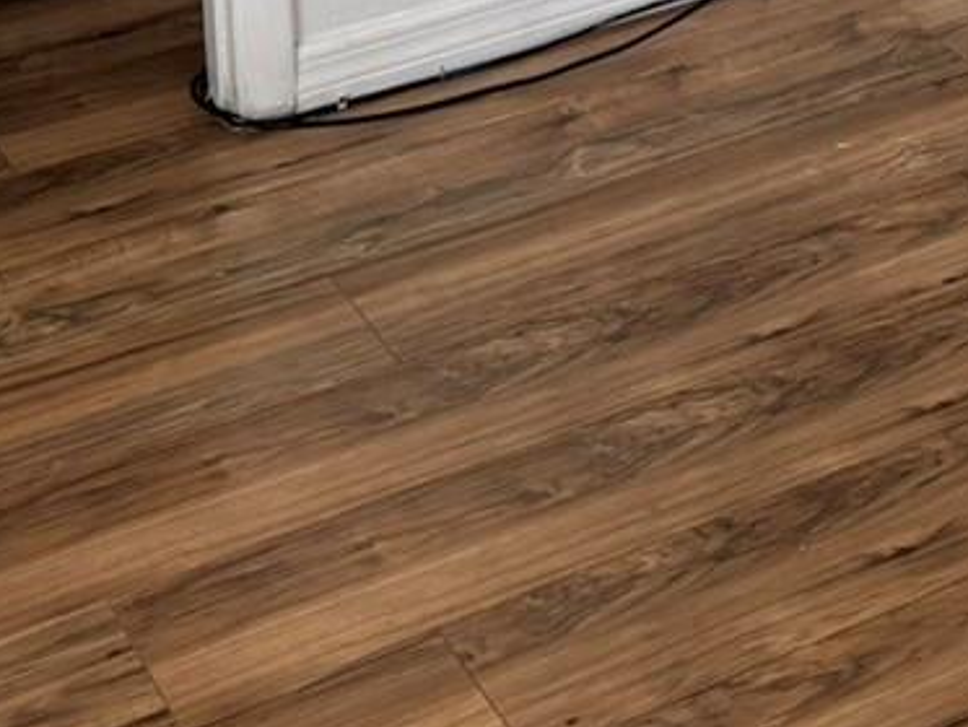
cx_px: 1067
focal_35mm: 103
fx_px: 2881
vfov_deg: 12.6
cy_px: -737
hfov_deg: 18.4
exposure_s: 1/121
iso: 160
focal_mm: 6.76
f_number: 1.78
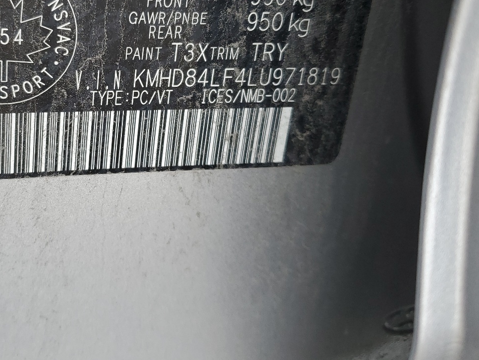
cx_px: 116
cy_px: 77
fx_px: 595
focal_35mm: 43
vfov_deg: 32.8
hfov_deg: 42.4
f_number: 1.5
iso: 50
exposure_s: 1/222
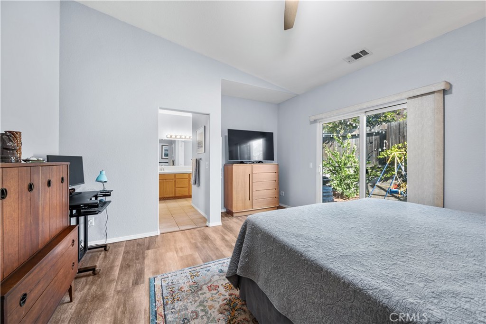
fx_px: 189
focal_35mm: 14
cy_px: 162
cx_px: 243
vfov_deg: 81.2
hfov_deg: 104.2
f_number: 8
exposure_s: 1/1.25
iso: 100
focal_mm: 14
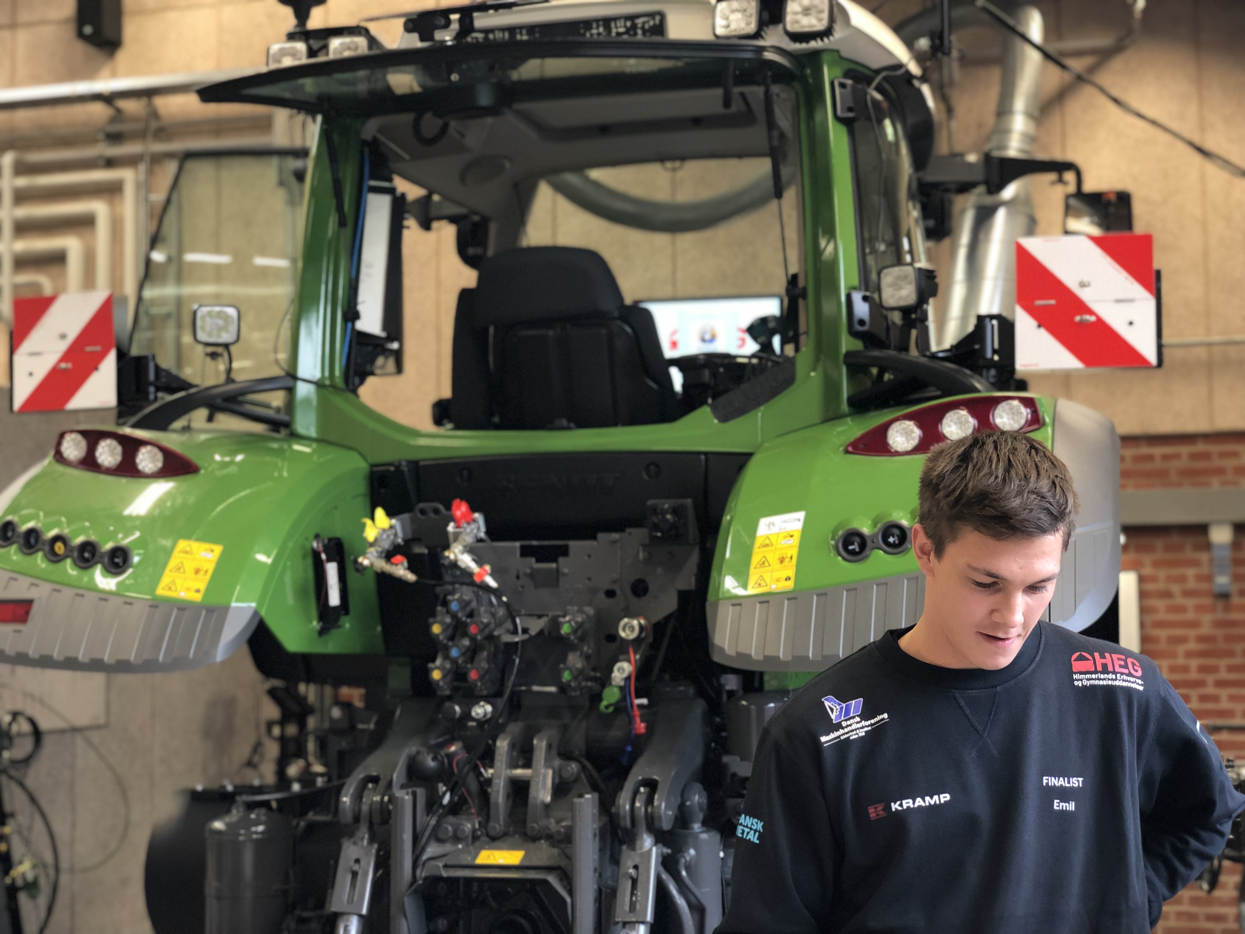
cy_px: 467
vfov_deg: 28.0
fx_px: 1870
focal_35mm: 52
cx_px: 622
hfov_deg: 36.8
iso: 100
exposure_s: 1/33
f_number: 2.4
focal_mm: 6
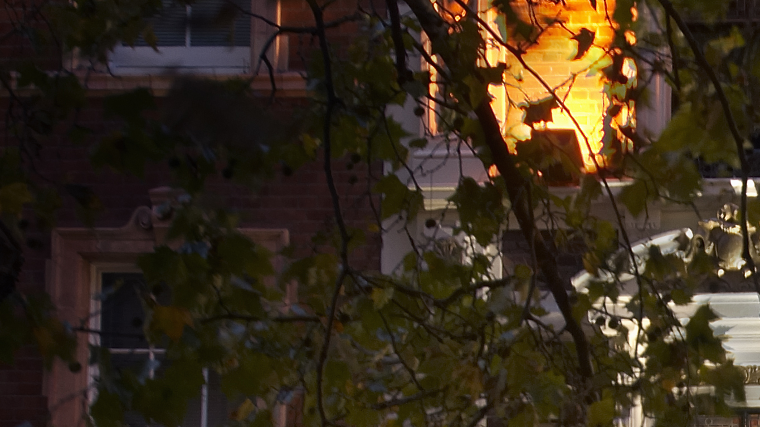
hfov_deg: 11.0
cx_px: 1298
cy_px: 891
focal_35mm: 185
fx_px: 3728
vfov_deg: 6.4
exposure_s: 6
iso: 100
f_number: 9
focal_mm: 32
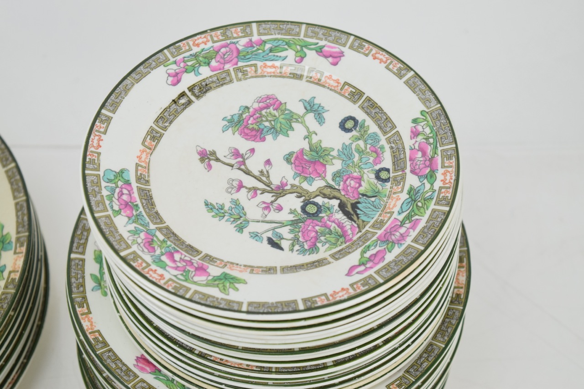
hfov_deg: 24.6
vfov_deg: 16.5
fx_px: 1338
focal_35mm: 82
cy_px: 194
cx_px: 292
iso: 800
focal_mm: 55
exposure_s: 1/125
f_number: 6.3
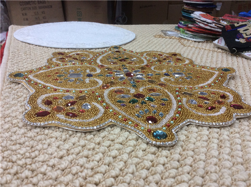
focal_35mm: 32
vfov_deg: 44.1
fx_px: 232
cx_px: 126
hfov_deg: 56.9
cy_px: 94
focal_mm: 3.3
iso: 100
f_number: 2.4
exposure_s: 1/25
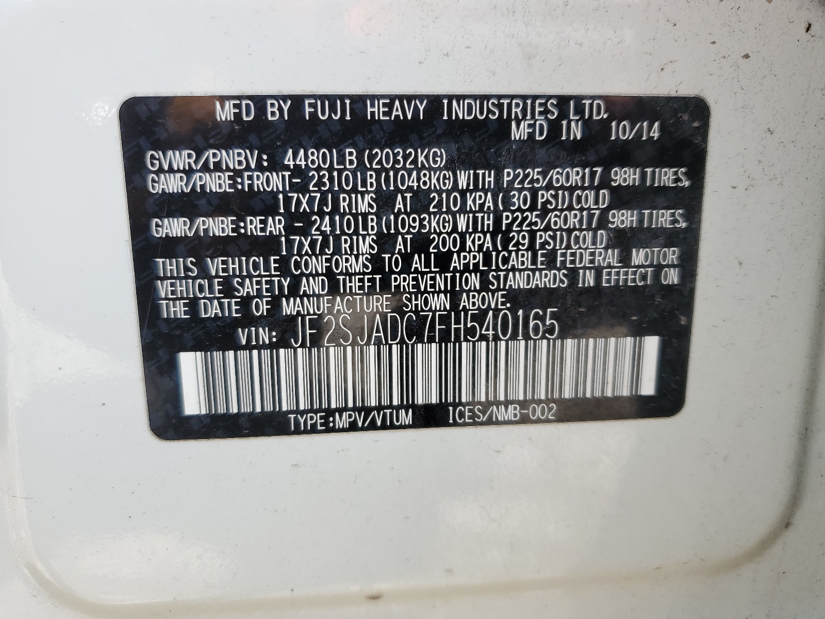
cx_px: 412
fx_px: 620
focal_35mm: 26
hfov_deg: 67.3
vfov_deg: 53.1
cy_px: 310
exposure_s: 1/417
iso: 50
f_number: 1.5
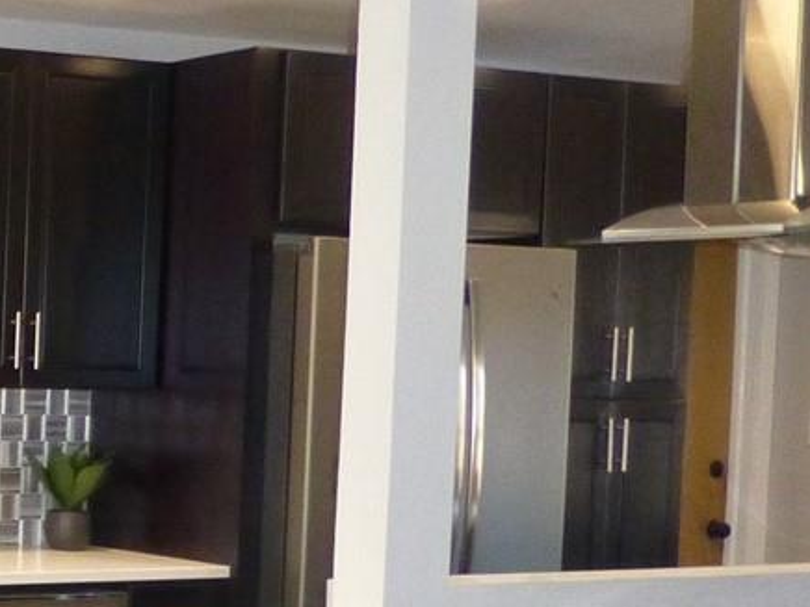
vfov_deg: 16.7
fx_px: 2059
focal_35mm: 88
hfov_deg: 18.9
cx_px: -479
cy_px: 488
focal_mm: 4.3
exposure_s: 1/60
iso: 500
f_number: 3.3
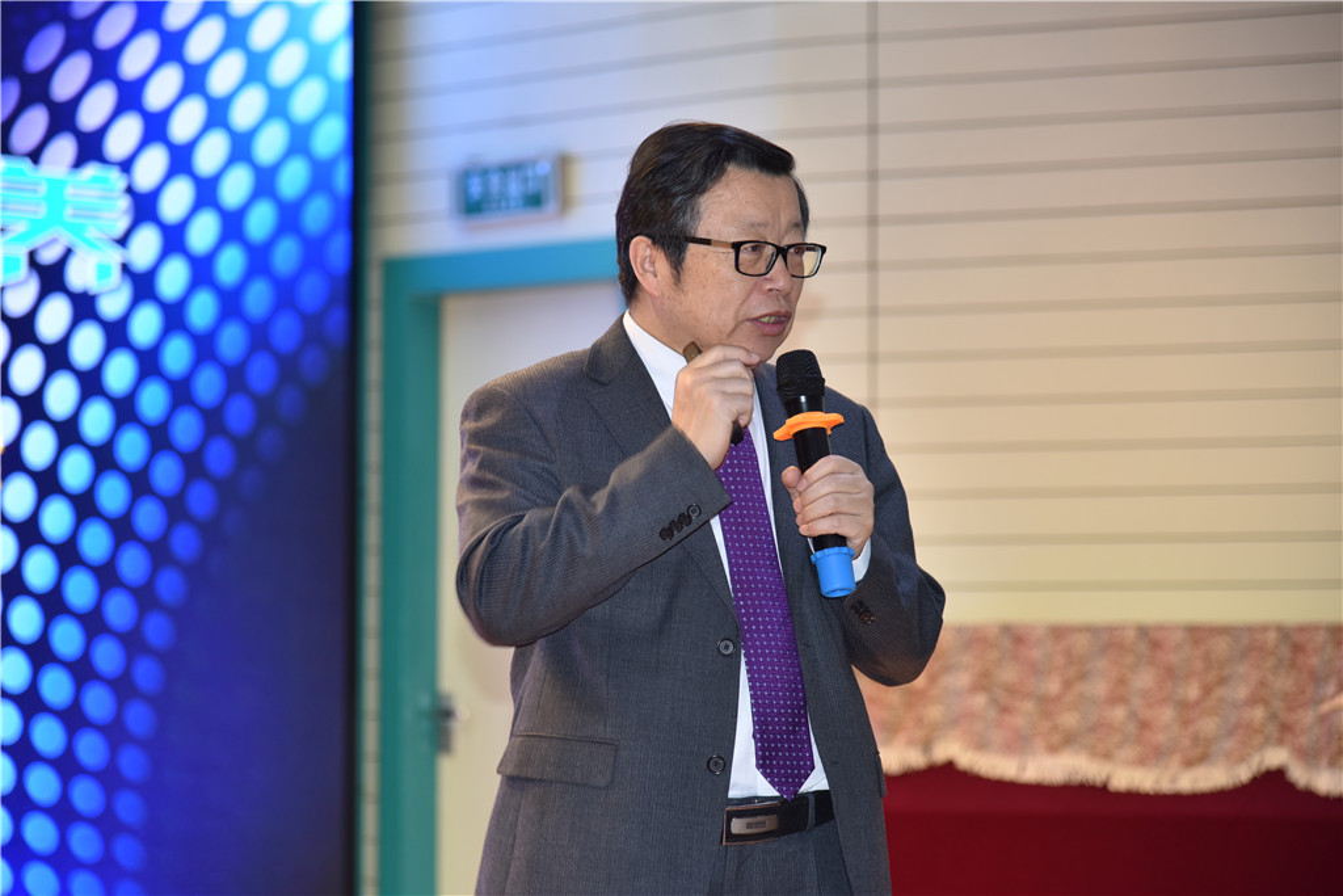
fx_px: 4477
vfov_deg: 11.4
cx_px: 672
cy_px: 448
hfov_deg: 17.1
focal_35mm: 120
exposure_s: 1/60
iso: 320
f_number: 4
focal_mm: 120
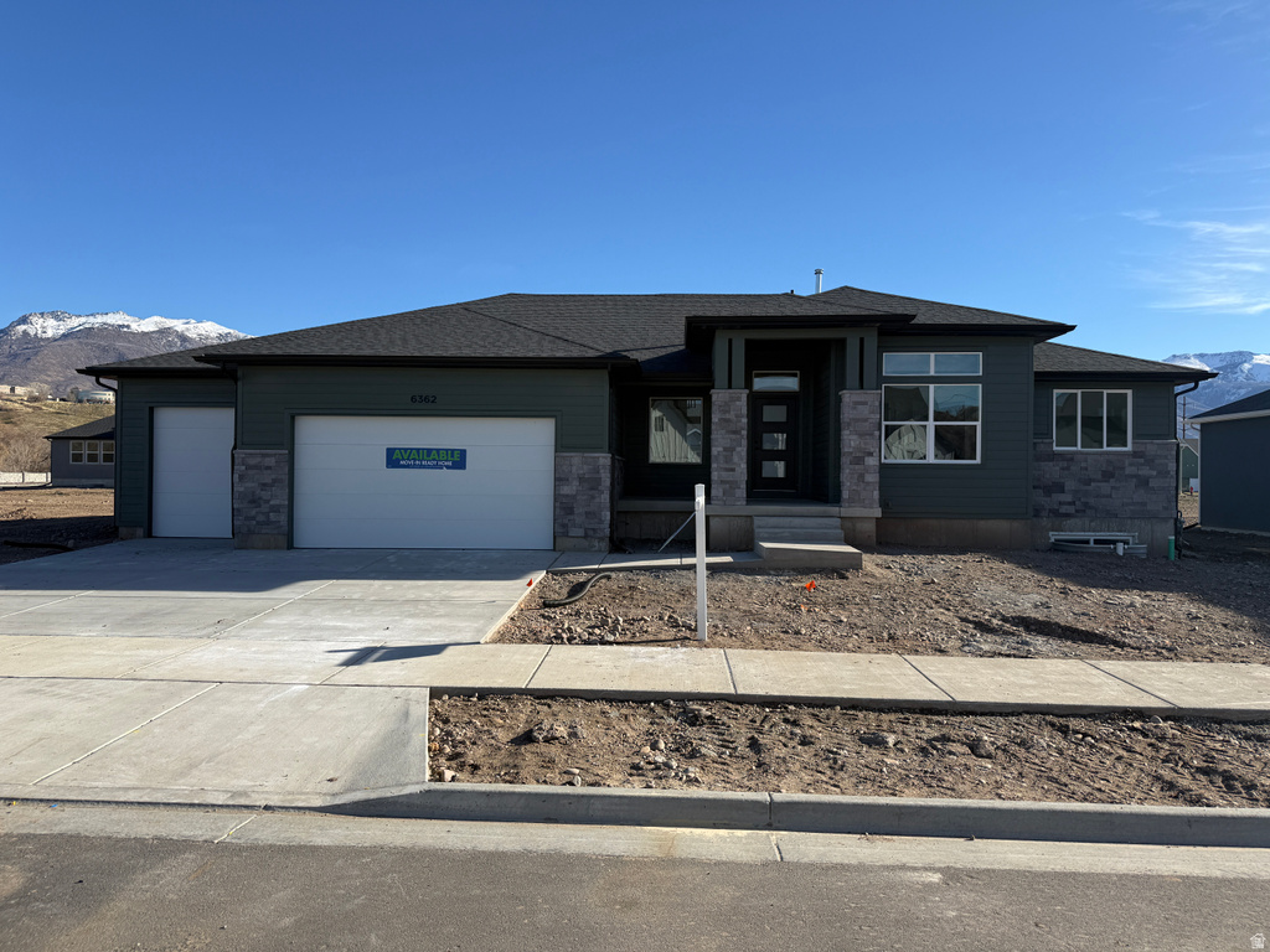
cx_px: 635
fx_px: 881
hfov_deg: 71.6
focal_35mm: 24
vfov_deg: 56.8
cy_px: 476
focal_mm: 6.76
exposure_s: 1/3953
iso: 80
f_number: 1.78
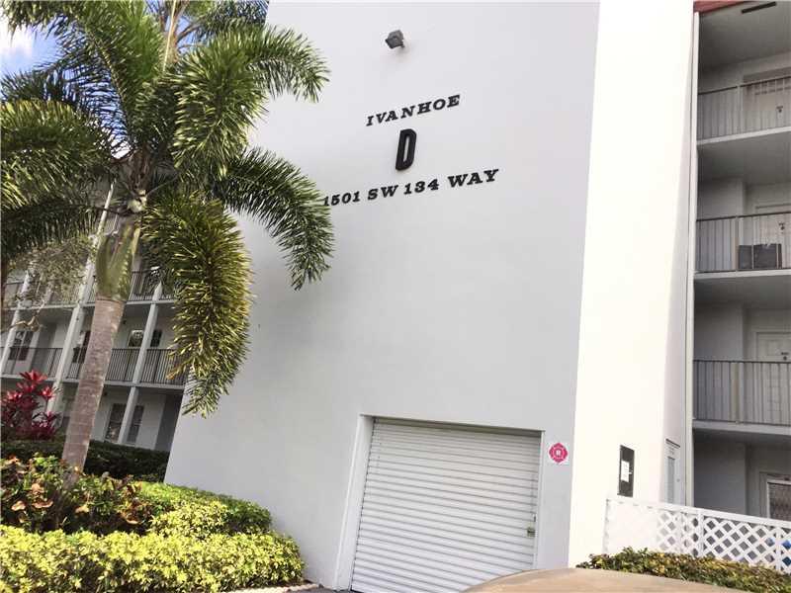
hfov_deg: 61.7
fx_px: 663
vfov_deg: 48.2
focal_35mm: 29
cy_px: 296
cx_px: 396
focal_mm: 4.15
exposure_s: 1/2083
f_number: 2.2
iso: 50
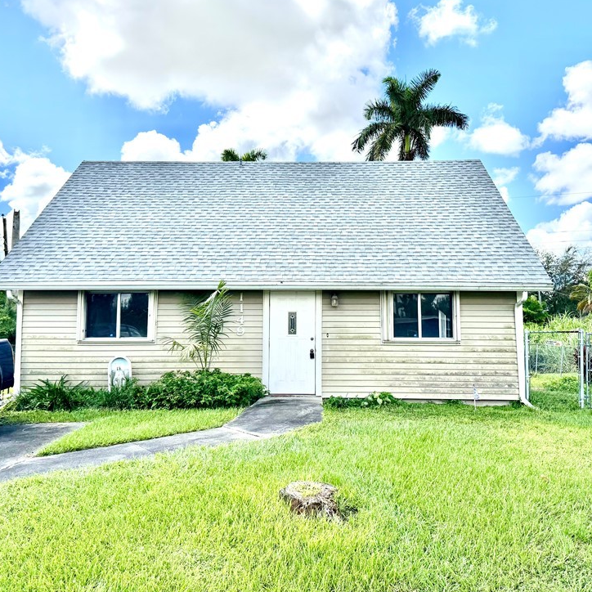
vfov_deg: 54.0
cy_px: 284
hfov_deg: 54.0
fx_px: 580
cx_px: 304
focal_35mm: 30
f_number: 1.78
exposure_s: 1/7353
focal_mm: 6.76
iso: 100
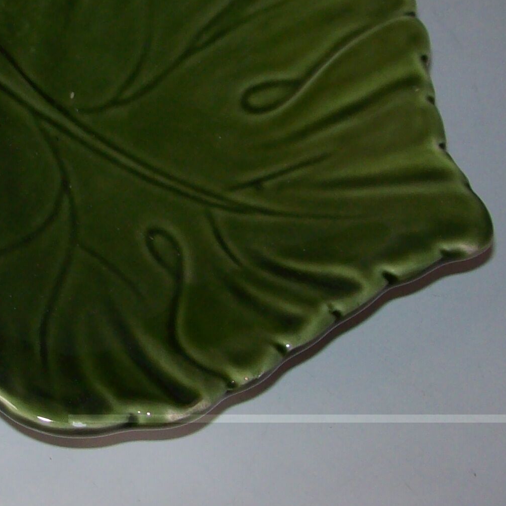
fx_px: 1488
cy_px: 74
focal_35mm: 90
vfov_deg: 19.0
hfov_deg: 18.2
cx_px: -117
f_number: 2.7
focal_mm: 6
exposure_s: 1/64
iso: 80
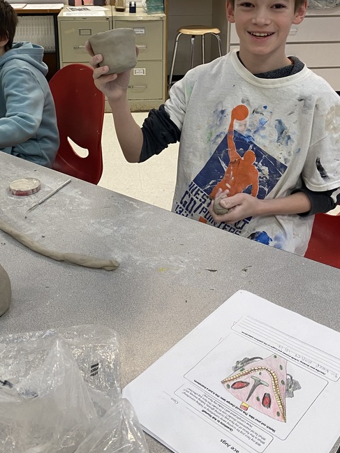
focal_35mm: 41
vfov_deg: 43.8
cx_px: 138
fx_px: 537
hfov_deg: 35.0
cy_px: 98
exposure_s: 1/60
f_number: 1.8
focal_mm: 4.25
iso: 80
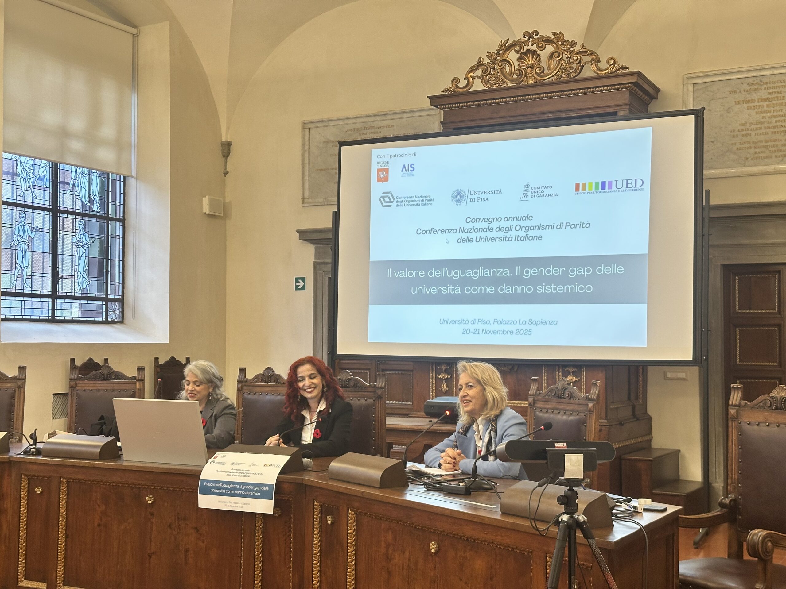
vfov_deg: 30.3
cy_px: 294
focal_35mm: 48
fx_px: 1090
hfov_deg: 39.7
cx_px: 393
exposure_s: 1/50
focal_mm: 6.86
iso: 100
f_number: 1.78
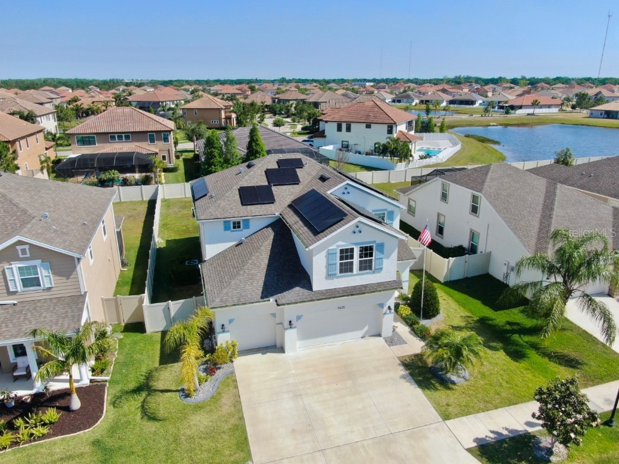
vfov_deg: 56.8
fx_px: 429
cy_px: 232
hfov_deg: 71.6
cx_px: 310
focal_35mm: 24
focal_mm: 4.39
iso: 110
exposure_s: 1/1250
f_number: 2.8
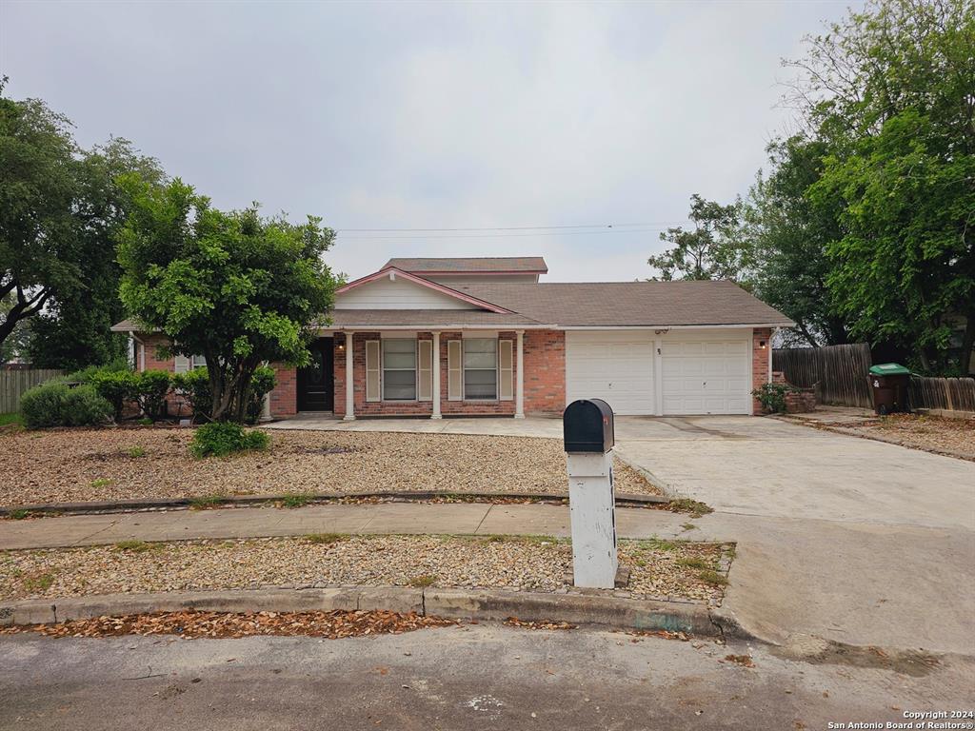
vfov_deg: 58.9
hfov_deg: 73.9
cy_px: 366
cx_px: 488
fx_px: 648
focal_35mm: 23
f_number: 1.7
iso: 10
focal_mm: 6.3
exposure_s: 1/1050
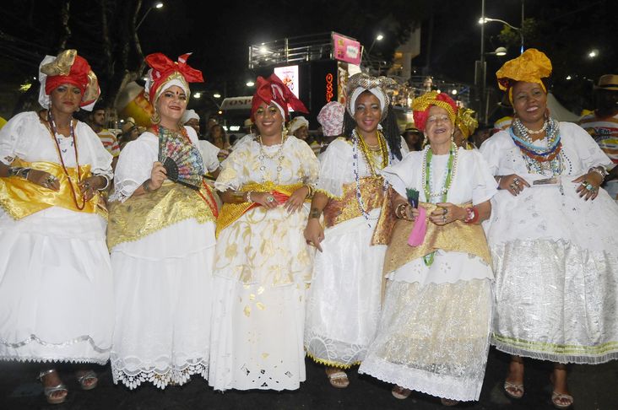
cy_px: 205
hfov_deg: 67.5
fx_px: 463
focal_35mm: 27
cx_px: 309
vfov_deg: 47.8
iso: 1000
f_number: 3.5
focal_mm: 18
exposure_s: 1/160
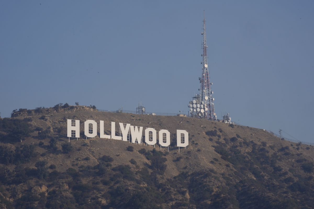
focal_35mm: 148
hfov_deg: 13.9
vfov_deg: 9.3
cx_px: 157
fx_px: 1291
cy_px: 104
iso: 250
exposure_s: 1/100
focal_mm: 148
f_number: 29
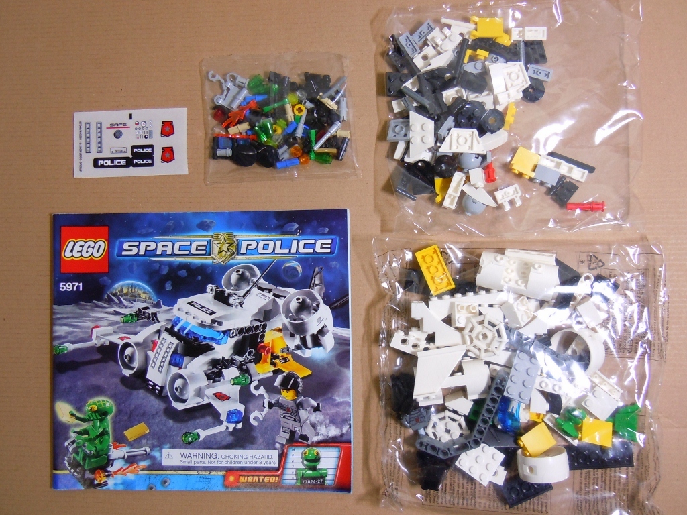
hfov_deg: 60.0
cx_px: 344
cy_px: 258
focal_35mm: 30
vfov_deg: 46.8
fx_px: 595
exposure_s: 1/10
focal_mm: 5.4
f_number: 3.5
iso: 200
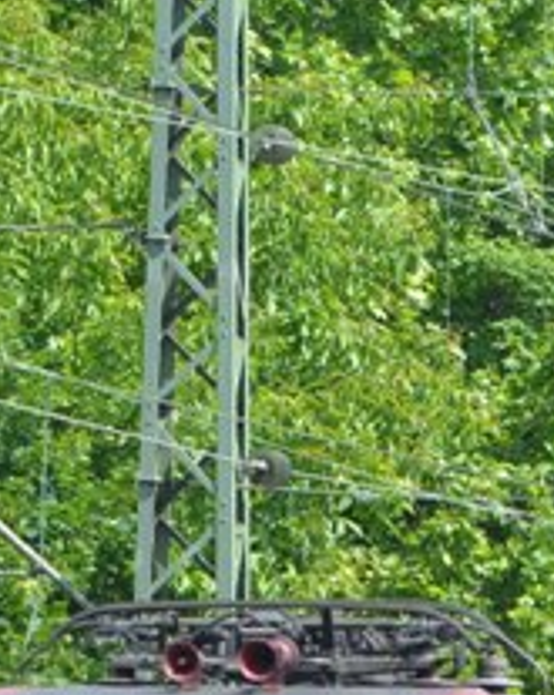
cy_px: 974
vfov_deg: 2.8
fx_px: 14296
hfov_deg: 2.2
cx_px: 876
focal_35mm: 696
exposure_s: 1/640
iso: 280
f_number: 5.6
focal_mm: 100
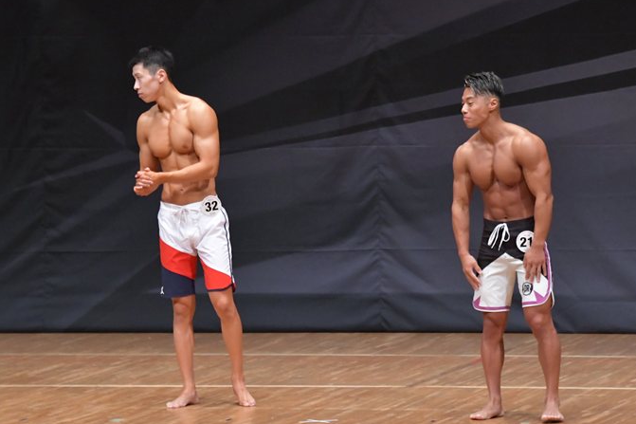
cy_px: 232
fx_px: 4892
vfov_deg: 5.0
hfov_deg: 7.4
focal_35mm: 277
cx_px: 335
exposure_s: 1/400
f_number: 5.6
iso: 6400
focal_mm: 160
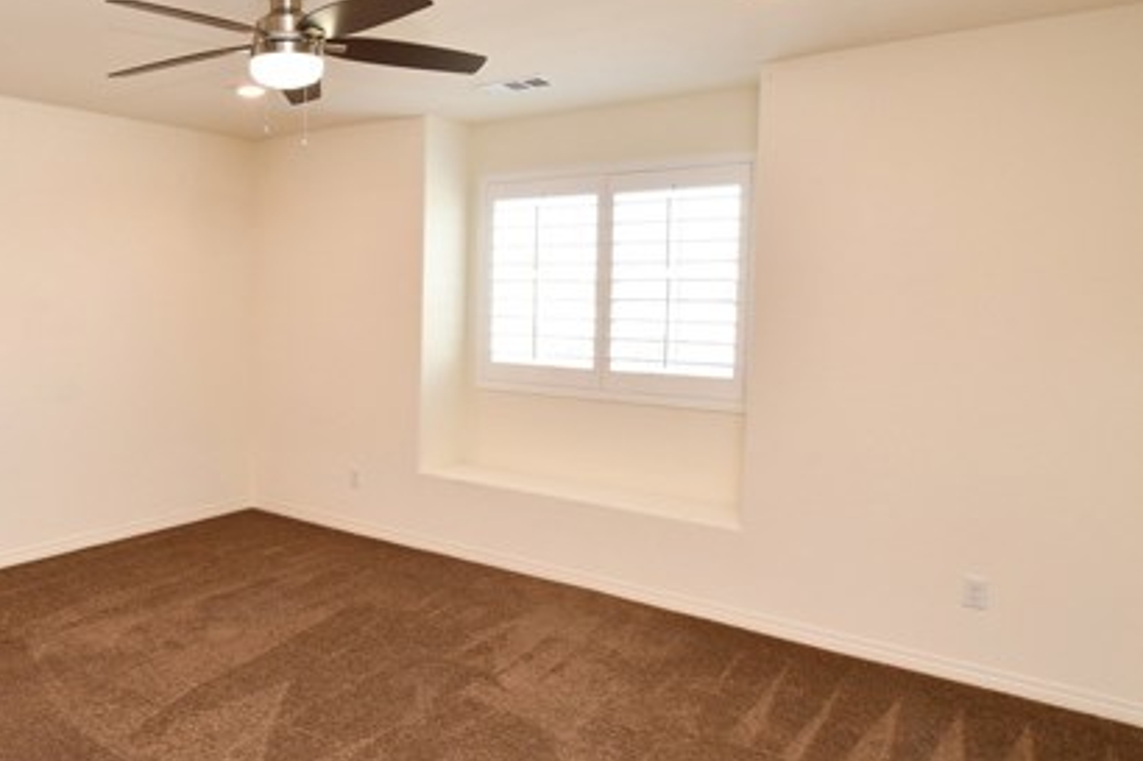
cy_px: 311
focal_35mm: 26
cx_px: 309
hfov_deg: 66.3
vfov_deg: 49.6
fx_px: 818
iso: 800
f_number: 7.1
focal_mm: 11
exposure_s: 1/60
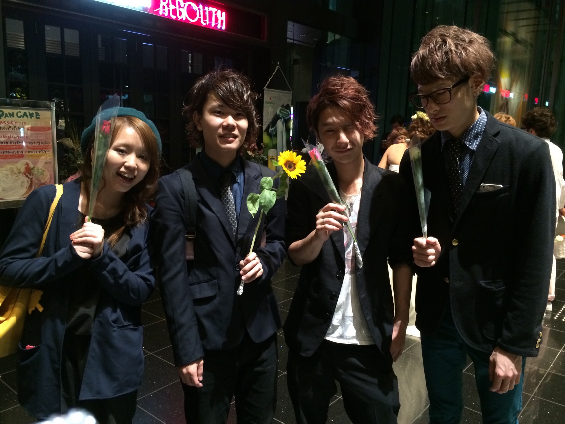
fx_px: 490
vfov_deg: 46.8
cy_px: 212
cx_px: 282
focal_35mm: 30
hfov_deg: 60.0
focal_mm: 4.12
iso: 320
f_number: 2.2
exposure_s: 1/15
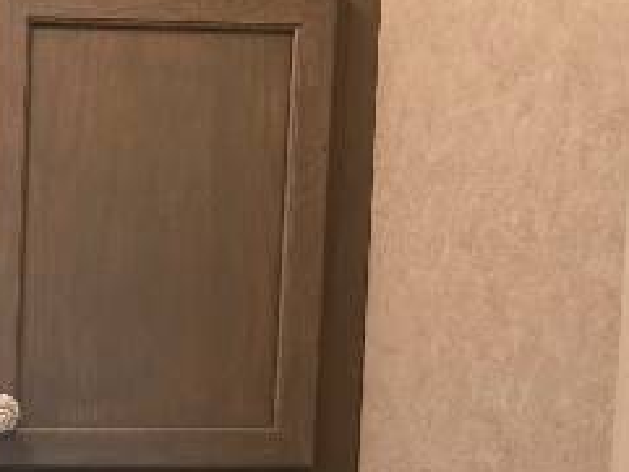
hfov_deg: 20.4
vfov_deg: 17.2
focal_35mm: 81
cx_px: -339
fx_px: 1473
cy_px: 604
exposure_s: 1/120
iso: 640
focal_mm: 6.3
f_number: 1.7
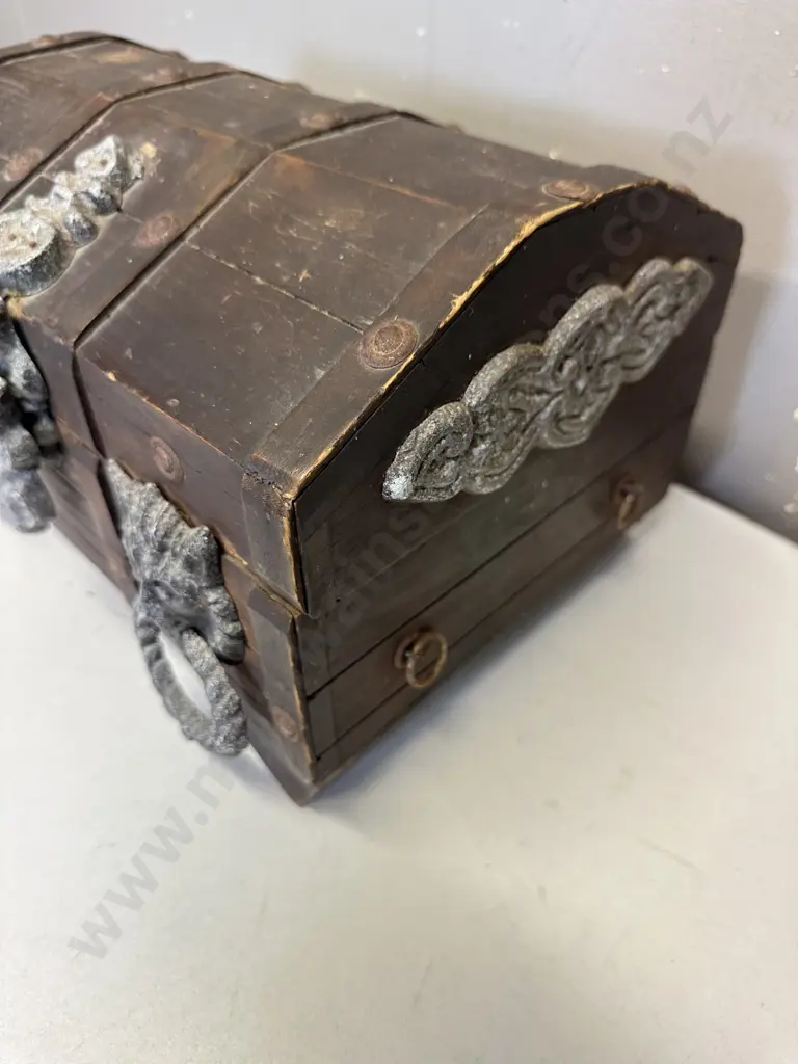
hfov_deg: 56.8
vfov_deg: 71.6
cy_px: 532
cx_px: 399
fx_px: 738
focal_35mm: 24
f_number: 1.78
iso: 160
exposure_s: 1/100
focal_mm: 6.86
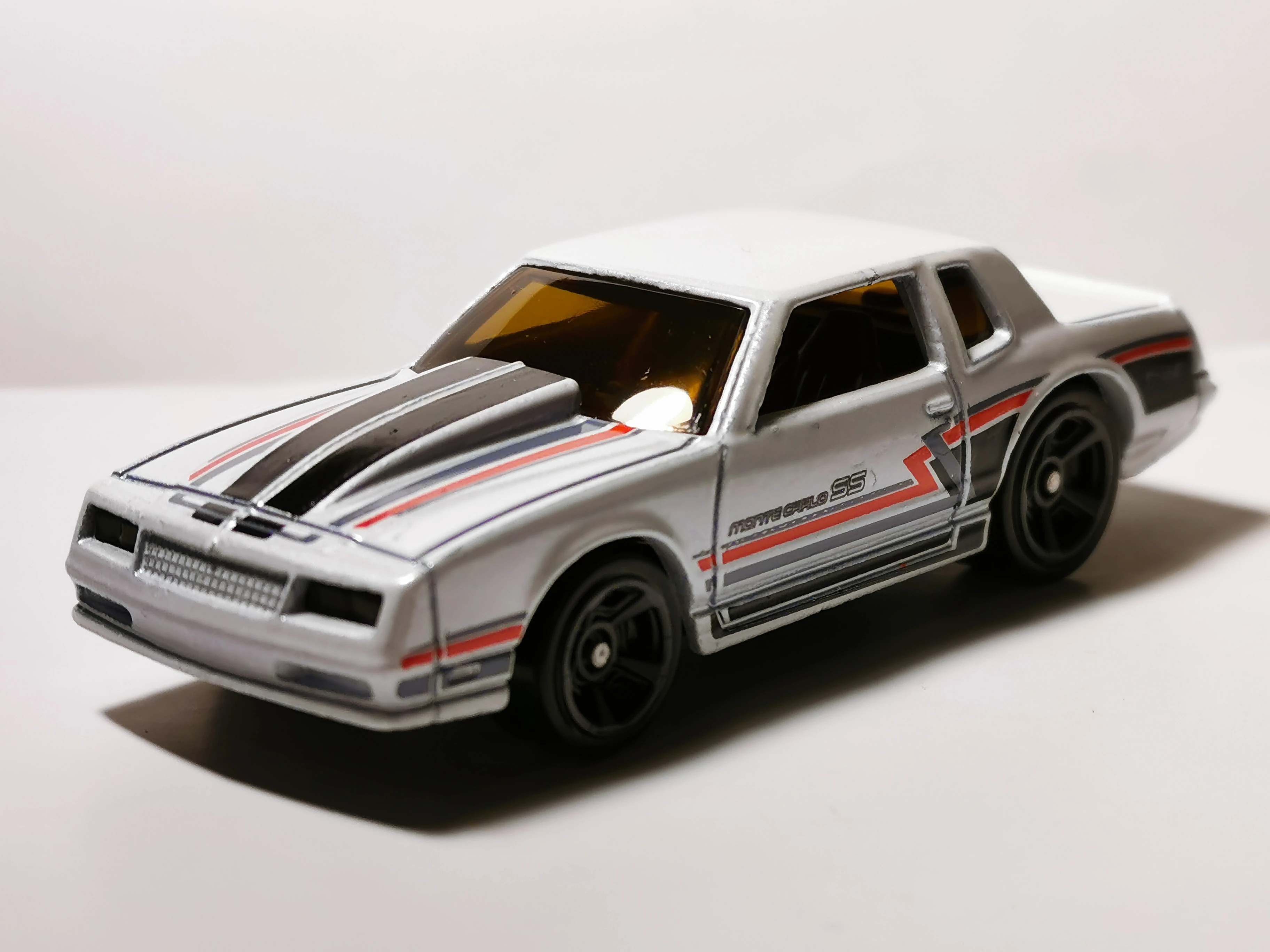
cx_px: 635
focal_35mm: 77
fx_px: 2825
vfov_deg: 19.1
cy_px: 476
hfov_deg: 25.3
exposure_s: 1/100
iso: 64
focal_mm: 5.58
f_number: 1.8
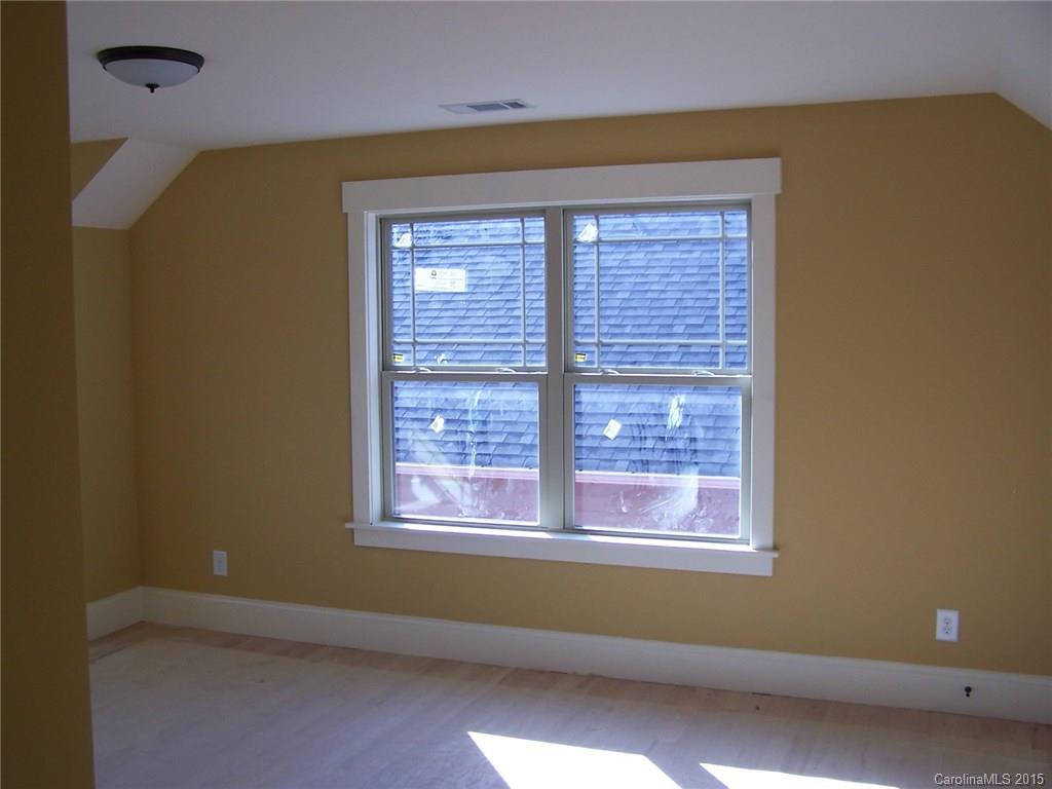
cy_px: 394
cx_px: 526
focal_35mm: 38
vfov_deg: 37.7
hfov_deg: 49.0
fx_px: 1155
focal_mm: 6.3
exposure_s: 1/180
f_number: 2.8
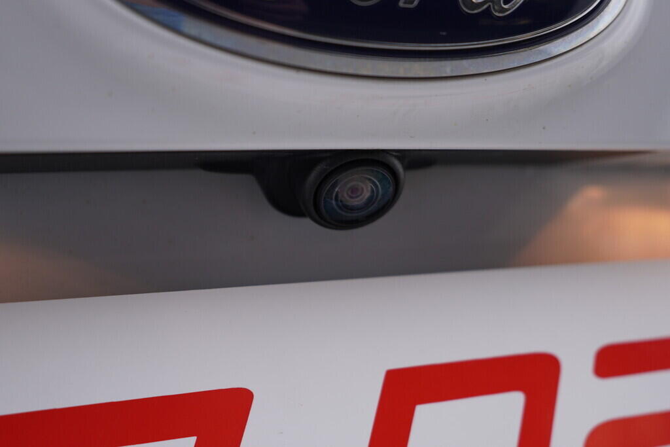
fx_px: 670
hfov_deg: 53.1
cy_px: 224
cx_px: 335
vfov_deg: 36.9
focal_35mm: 36
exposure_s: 1/50
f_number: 3.2
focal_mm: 24
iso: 125
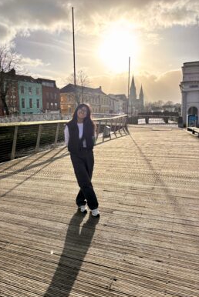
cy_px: 151
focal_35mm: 28
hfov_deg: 46.3
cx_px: 84
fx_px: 232
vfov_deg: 65.4
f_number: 1.6
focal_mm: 5.96
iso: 50
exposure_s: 1/3205
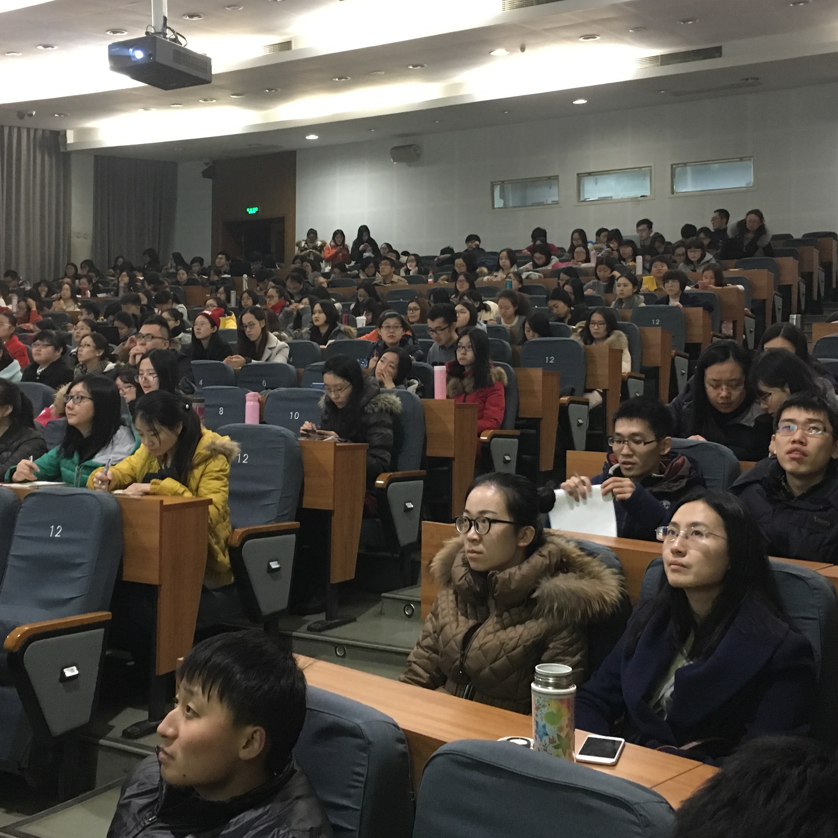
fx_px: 1123
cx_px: 380
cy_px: 346
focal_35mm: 41
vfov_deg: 40.8
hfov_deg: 40.9
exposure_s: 1/17
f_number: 2.2
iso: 400
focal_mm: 4.15
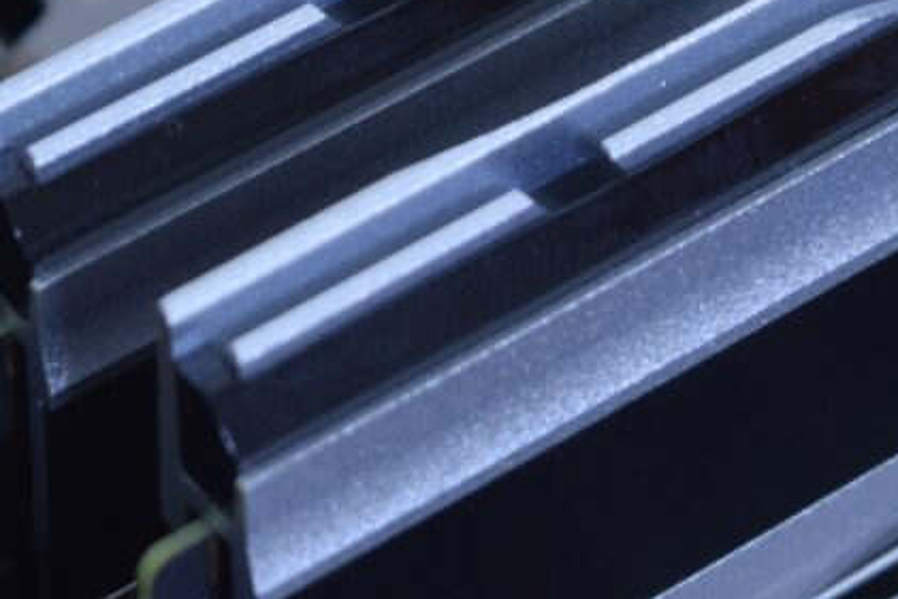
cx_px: 862
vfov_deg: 4.7
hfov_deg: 7.1
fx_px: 7230
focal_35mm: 290
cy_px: 204
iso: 400
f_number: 5.6
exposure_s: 1/5
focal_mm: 55
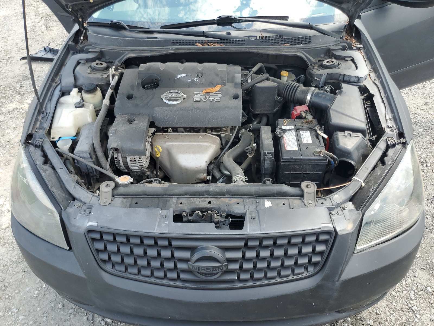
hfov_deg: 67.3
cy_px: 163
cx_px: 217
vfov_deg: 53.1
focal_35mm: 26
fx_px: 326
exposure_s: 1/500
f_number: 1.5
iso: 50
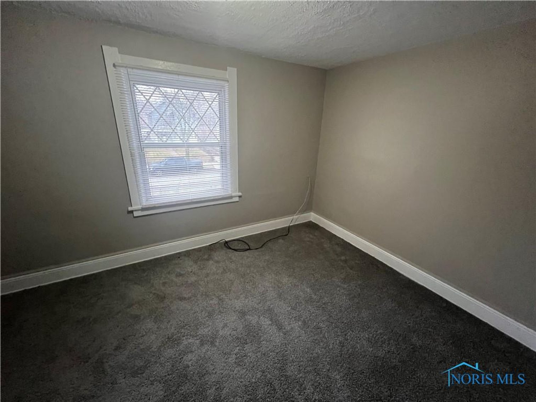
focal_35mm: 13
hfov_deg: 106.2
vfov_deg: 89.9
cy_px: 201
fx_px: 201
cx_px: 268
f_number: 1.8
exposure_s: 1/60
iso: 640
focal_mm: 1.57
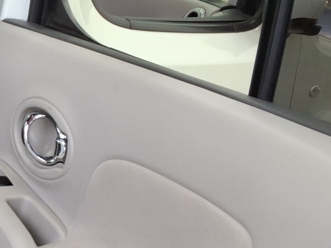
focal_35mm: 90
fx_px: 861
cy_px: 81
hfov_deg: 20.0
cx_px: -95
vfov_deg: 16.4
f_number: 1.9
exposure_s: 1/60
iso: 47
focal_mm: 2.91
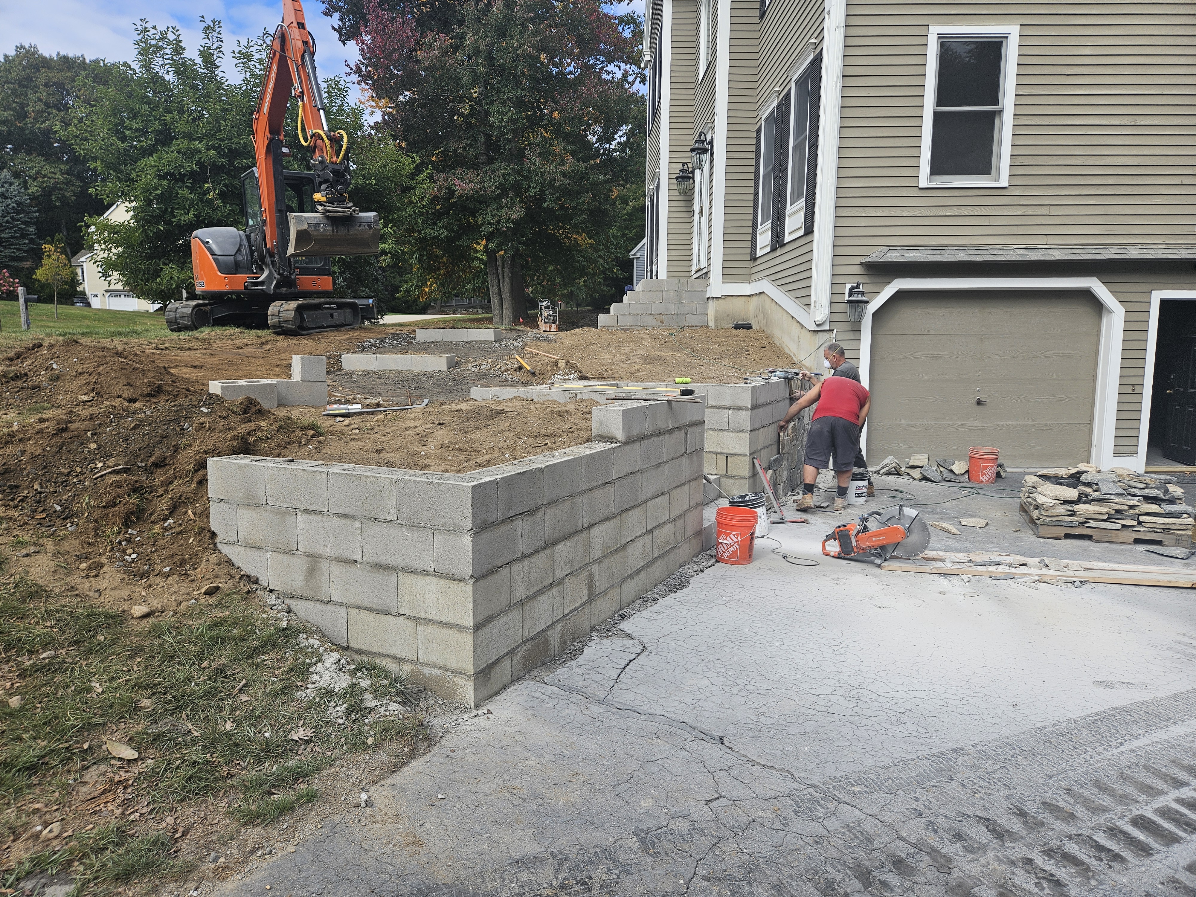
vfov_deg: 58.9
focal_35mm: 23
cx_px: 598
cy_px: 448
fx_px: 795
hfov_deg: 73.9
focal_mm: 5.4
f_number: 1.8
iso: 25
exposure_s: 1/1228
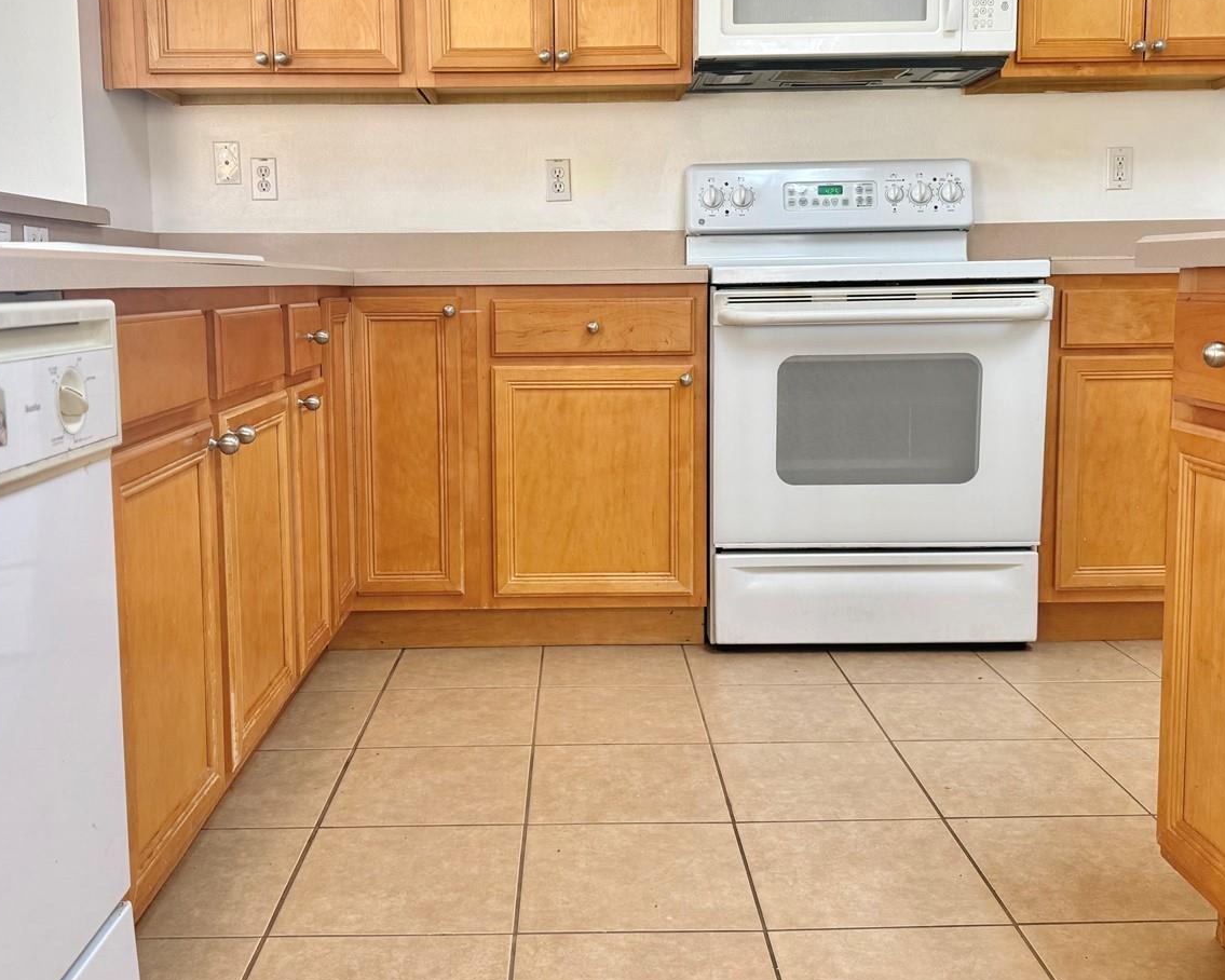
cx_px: 572
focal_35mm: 33
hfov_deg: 54.2
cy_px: 407
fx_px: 1196
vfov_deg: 44.4
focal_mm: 6.76
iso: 200
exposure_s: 1/120
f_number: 1.78
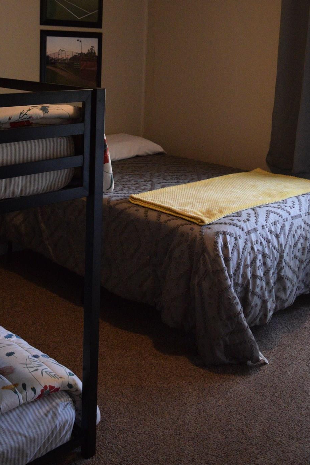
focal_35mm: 45
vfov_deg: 42.8
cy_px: 140
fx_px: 581
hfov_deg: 29.7
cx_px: 111
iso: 3200
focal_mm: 18
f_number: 3.5
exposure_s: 1/200
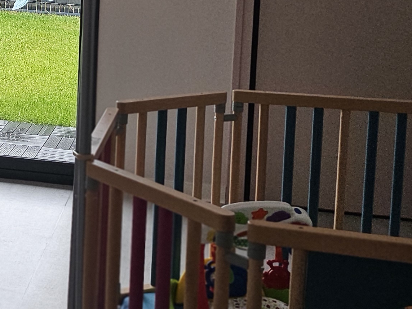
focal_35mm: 84
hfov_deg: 20.4
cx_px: -186
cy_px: 12
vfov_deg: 17.2
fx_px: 1000
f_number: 1.8
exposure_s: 1/100
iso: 250
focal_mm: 5
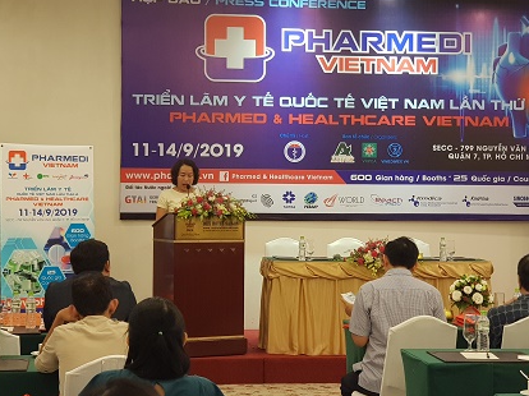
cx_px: 266
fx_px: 901
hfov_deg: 32.7
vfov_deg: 24.8
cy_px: 193
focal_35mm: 59
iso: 200
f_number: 2.4
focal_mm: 6
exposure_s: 1/25
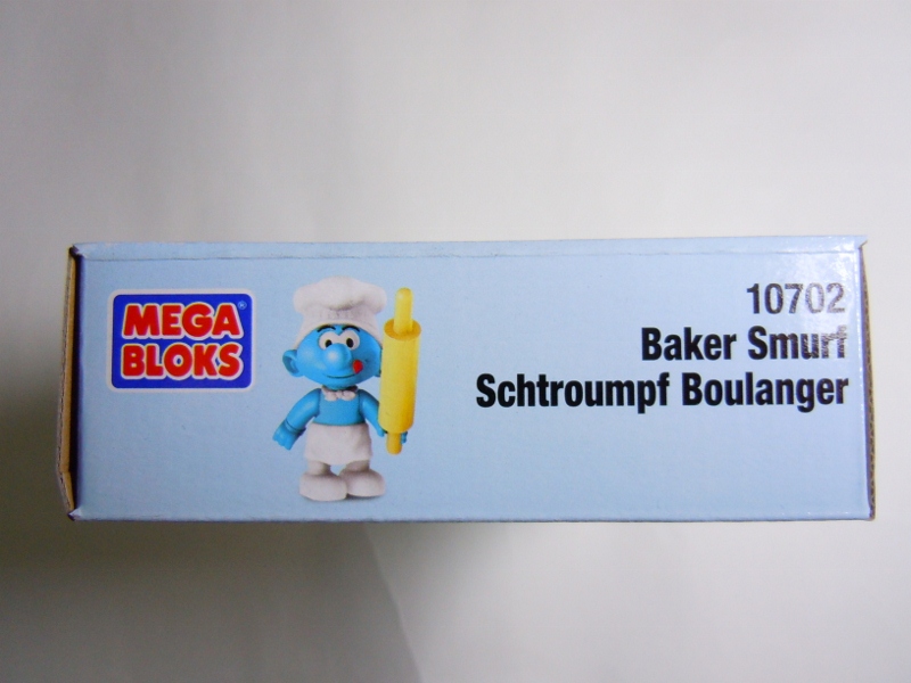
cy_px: 342
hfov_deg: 60.0
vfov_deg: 46.8
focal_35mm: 30
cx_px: 456
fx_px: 790
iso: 400
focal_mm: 5.4
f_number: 3.5
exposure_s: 1/80
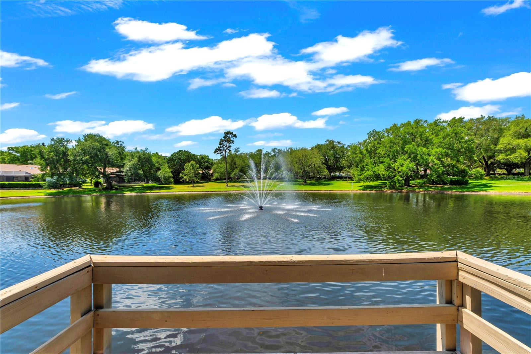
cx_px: 266
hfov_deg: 112.6
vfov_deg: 90.0
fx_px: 177
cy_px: 177
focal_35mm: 12
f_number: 10
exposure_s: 1/200
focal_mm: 8
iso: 100
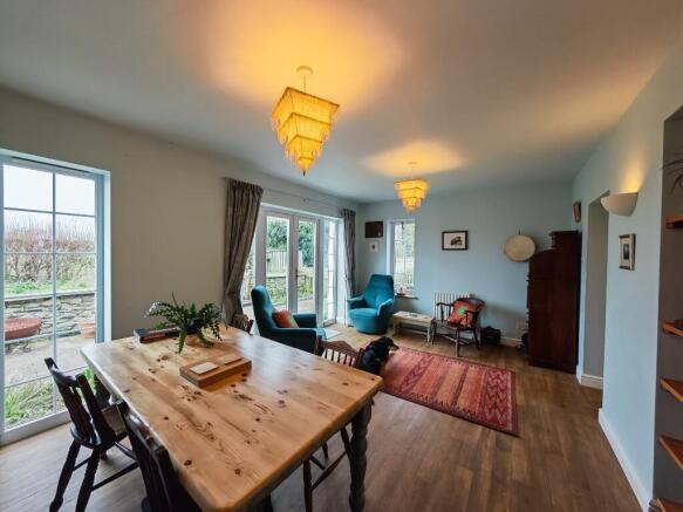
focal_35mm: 12
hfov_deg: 110.5
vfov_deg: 94.5
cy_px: 256
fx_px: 237
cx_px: 342
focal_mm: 1.82
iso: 100
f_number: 2
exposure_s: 1/50
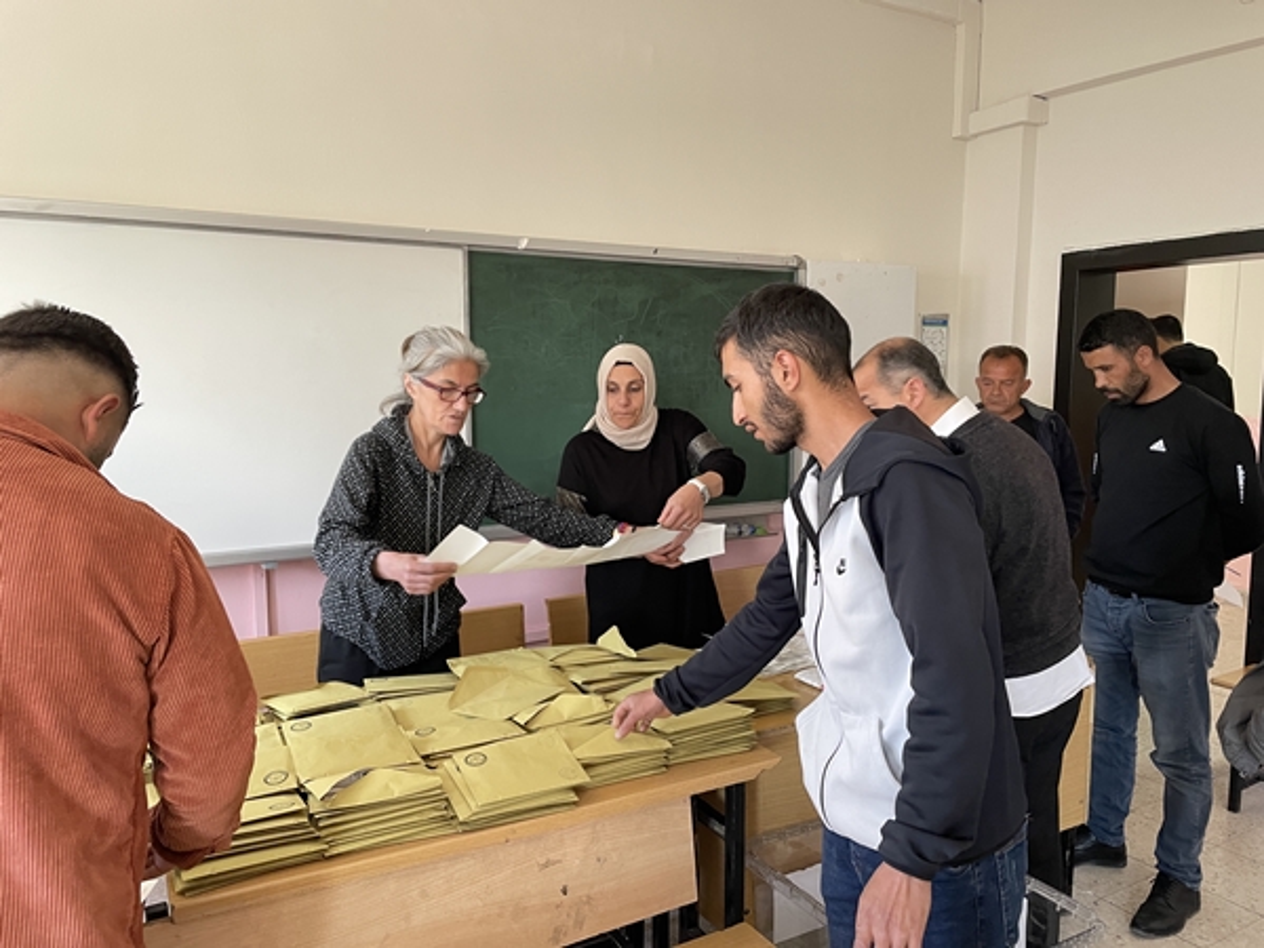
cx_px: 632
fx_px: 949
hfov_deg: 67.3
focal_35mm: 26
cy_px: 474
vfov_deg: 53.1
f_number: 1.6
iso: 125
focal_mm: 4.2
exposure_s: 1/73
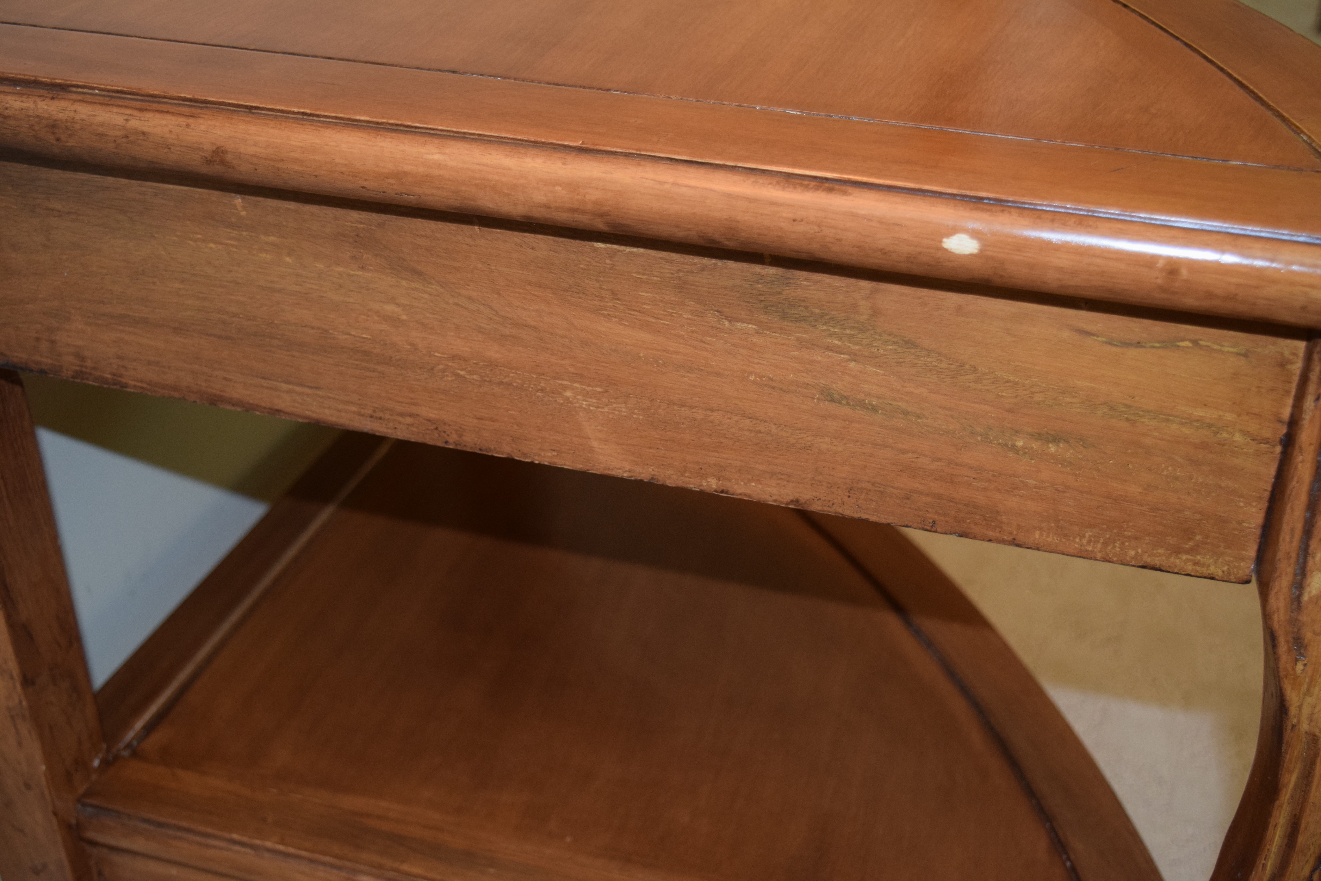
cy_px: 440
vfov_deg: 28.9
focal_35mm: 46
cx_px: 660
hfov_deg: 42.3
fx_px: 1706
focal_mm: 31
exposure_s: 1/30
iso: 1100
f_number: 4.2
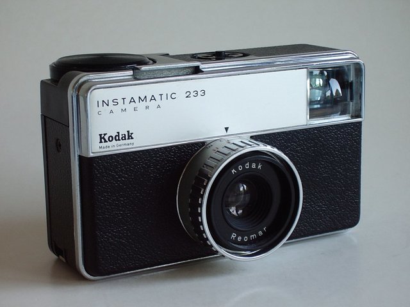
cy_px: 154
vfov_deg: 16.8
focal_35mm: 88
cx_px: 205
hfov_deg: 22.3
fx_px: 1042
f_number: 4.4
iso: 100
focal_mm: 14.6
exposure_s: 1/8
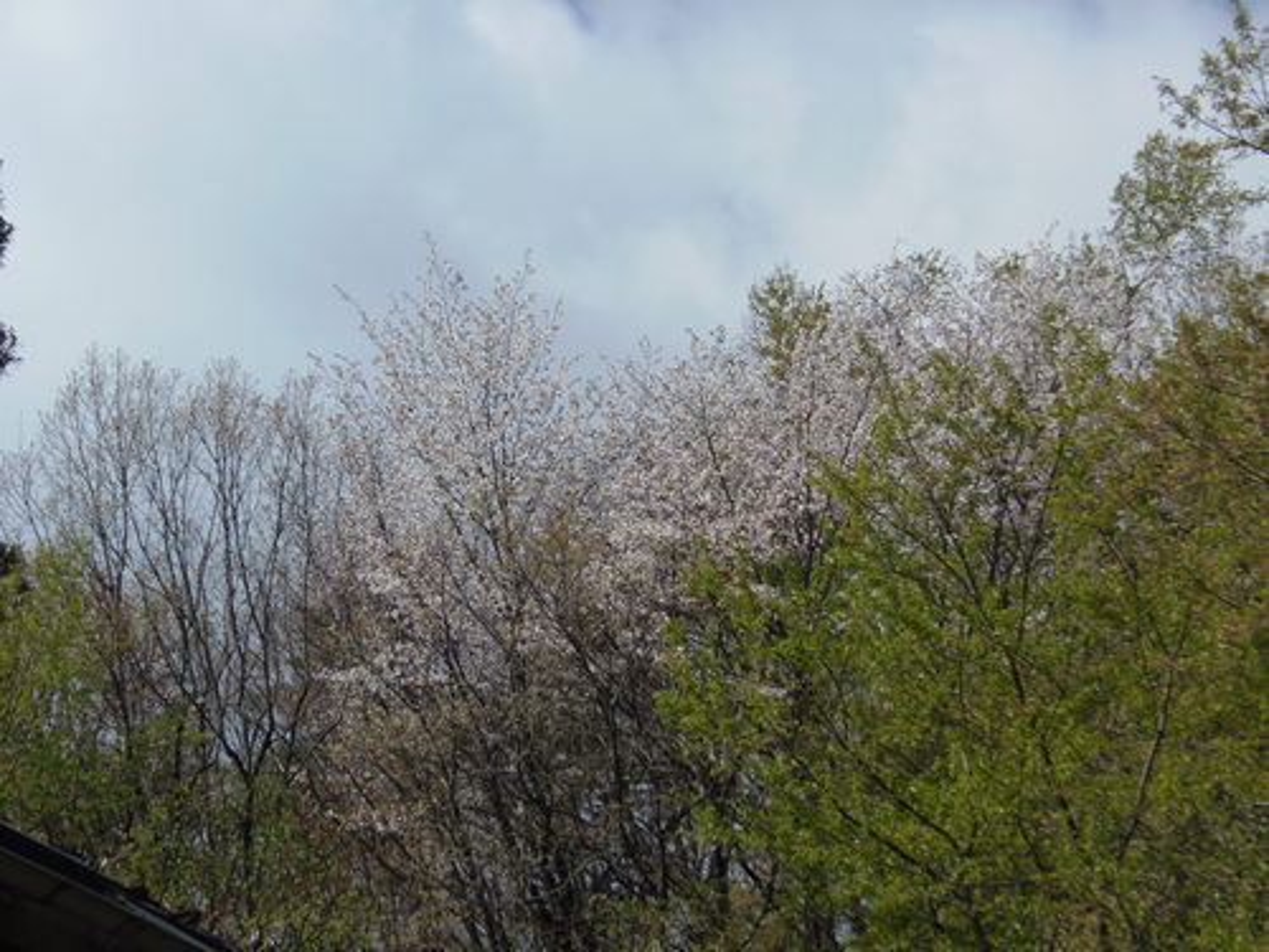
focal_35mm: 116
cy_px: 476
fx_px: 4252
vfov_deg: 12.8
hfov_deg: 17.0
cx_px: 634
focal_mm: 21.4
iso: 64
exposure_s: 1/800
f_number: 4.5
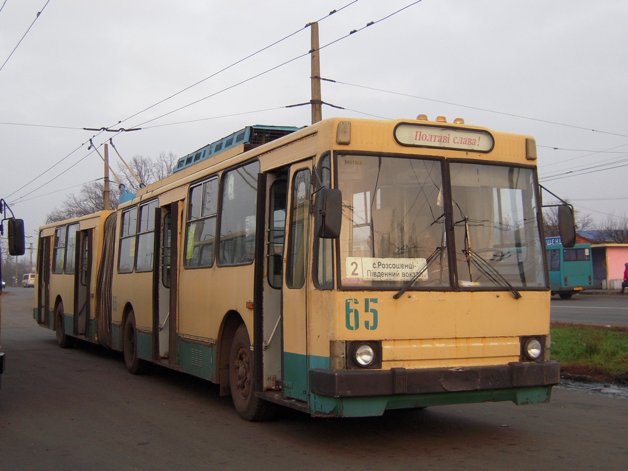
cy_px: 236
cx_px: 314
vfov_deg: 35.1
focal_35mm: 41
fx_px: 744
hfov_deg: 45.8
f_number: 3.2
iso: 100
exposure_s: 1/80
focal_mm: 7.3
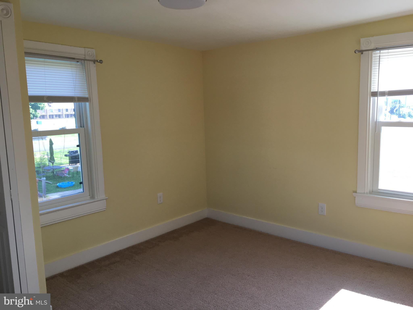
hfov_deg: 61.7
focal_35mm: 29
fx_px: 346
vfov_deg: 48.2
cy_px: 155
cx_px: 206
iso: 40
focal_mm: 4.15
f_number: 2.2
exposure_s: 1/120
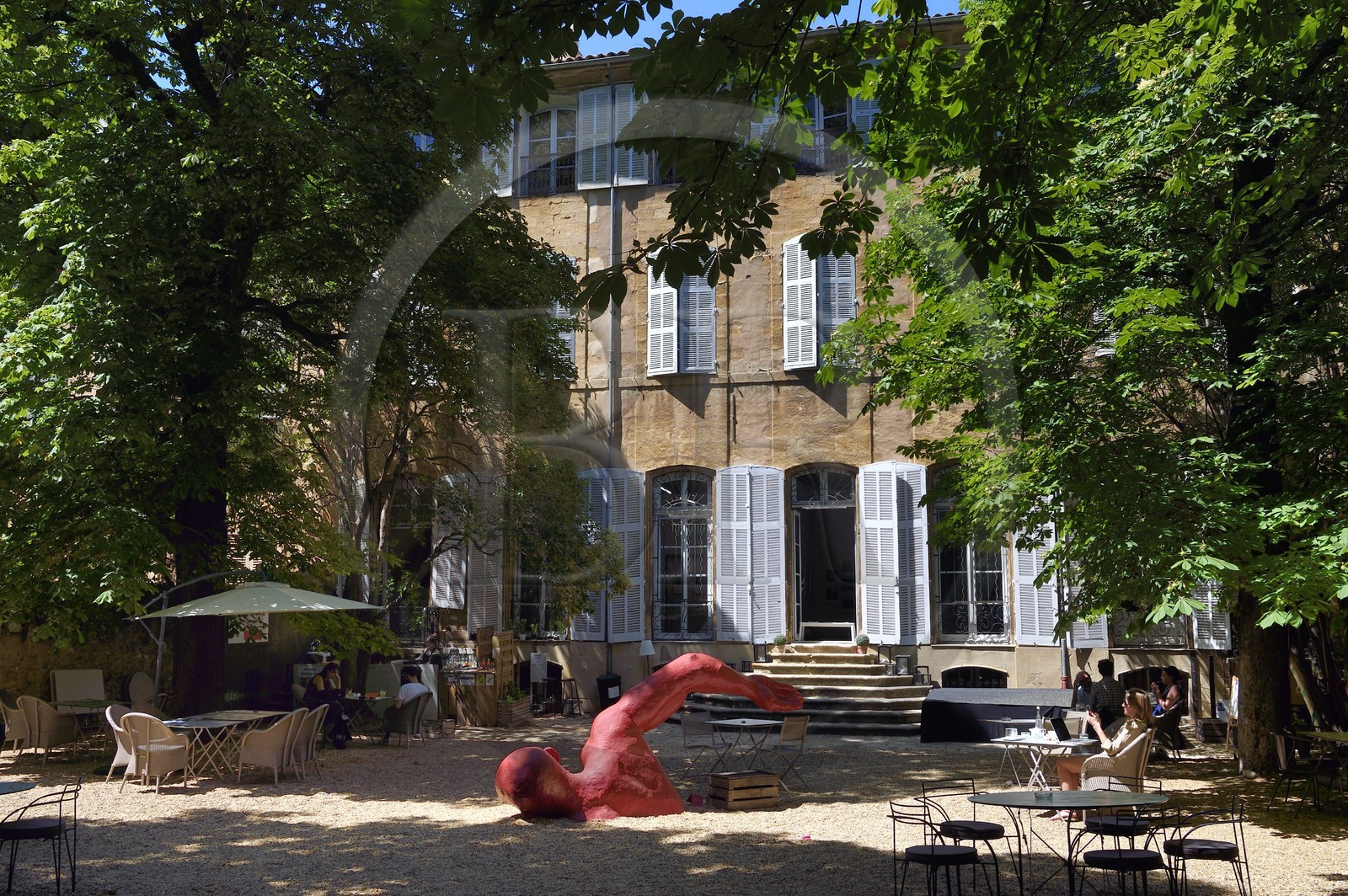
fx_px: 1272
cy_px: 448
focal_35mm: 34
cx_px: 674
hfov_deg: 55.8
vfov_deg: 38.8
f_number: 14
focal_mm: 34
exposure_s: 1/160
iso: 200
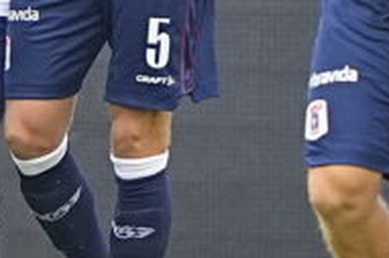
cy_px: -135
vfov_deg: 0.6
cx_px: -122
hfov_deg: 1.0
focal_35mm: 2145
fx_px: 23157
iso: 1000
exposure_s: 1/1250
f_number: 2.8
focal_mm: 400
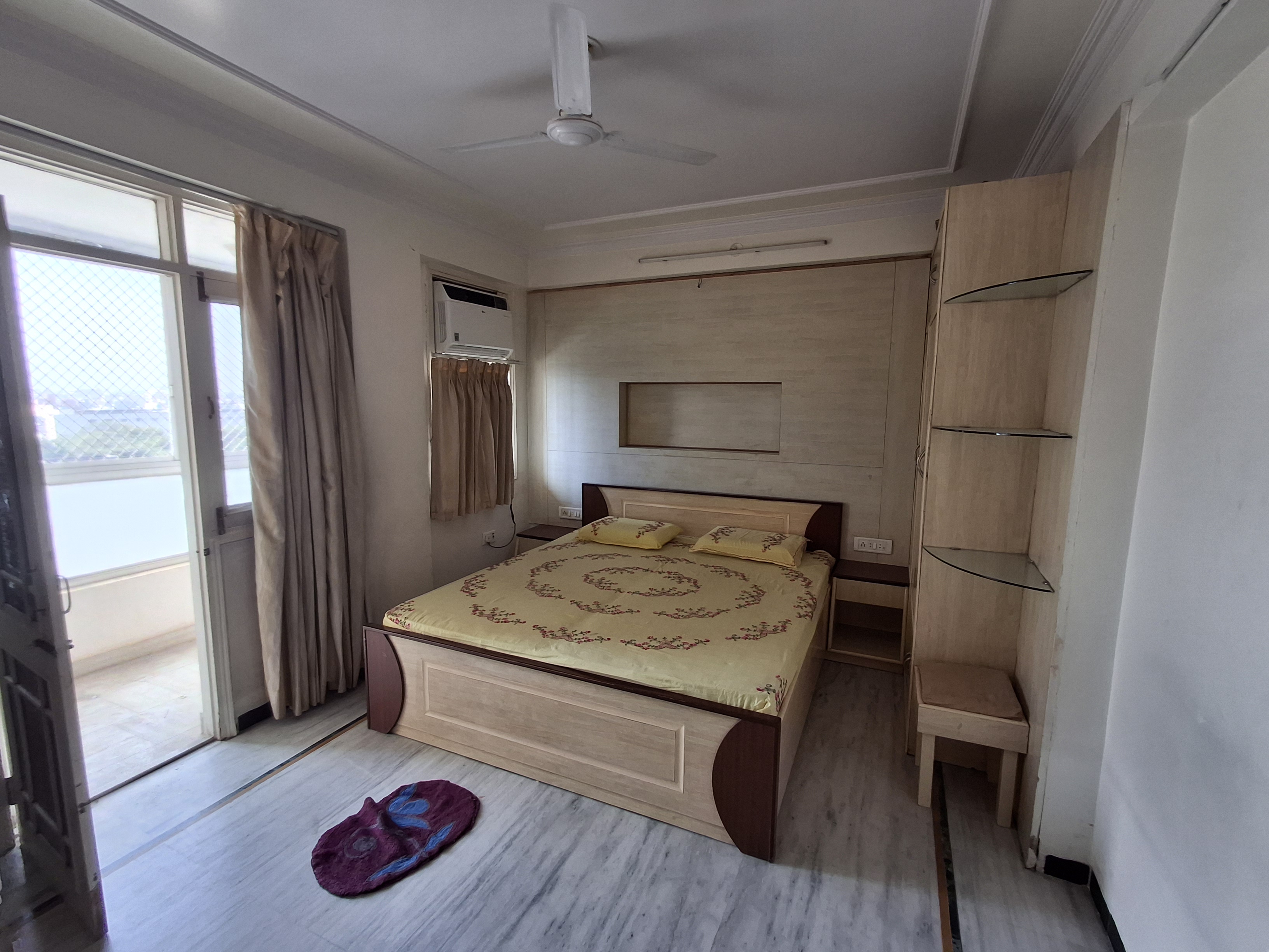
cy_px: 476
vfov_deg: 78.1
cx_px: 634
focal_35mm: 16
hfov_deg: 94.5
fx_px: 587
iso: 50
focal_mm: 1.64
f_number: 2.2
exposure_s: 1/100
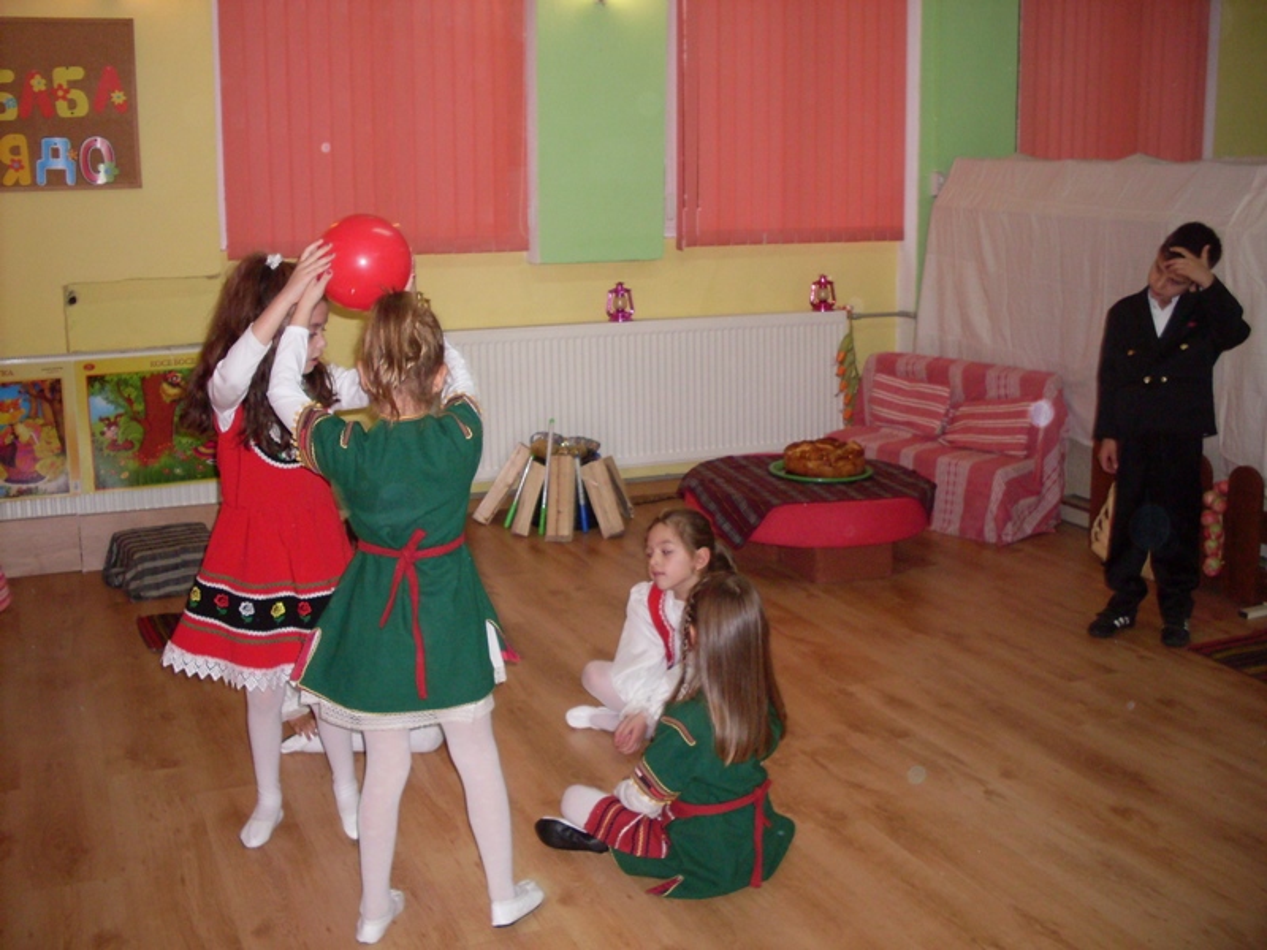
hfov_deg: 49.0
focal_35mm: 38
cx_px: 634
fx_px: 1391
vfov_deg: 37.7
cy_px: 475
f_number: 2.8
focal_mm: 6.3
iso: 160
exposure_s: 1/45
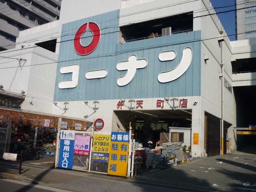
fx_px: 244
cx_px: 128
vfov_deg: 42.9
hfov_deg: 55.4
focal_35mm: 33
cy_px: 96
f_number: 8
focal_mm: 5.5
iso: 80
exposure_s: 1/320
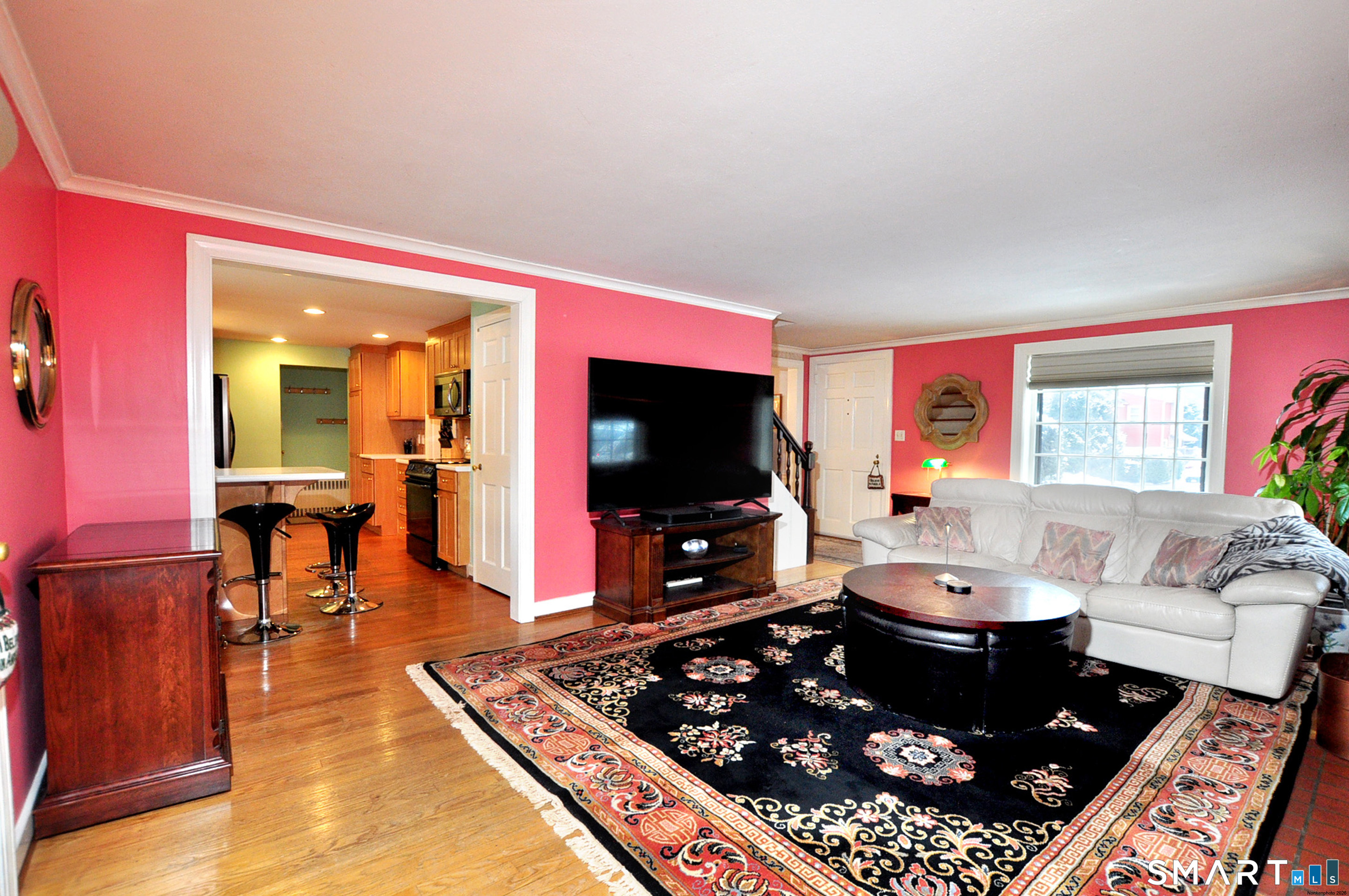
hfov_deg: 95.0
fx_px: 618
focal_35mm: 16
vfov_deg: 71.9
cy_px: 448
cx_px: 674
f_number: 5
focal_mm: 11
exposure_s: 1/30
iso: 800
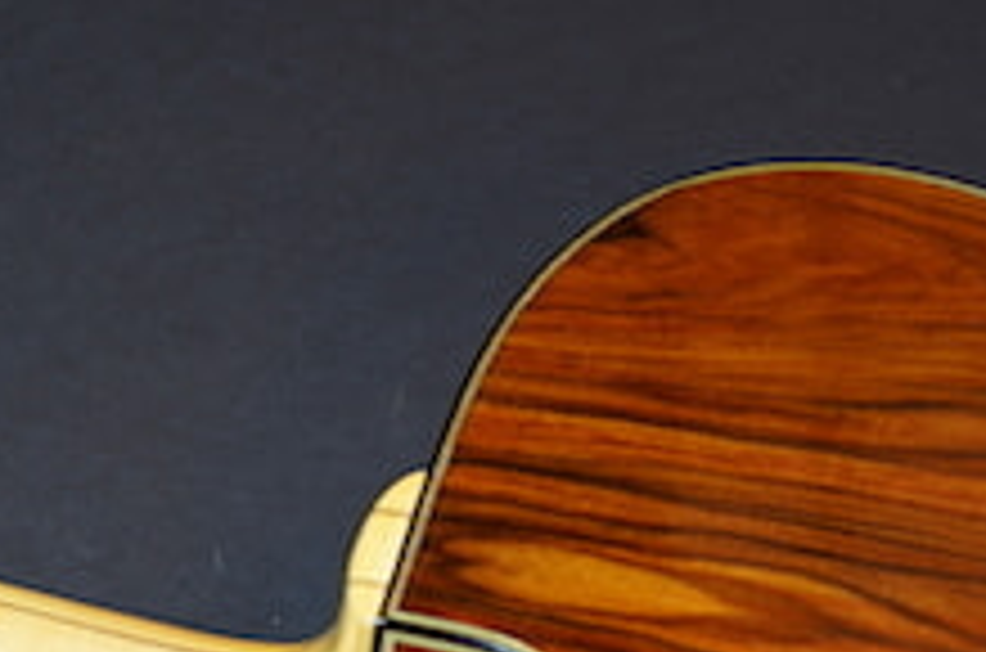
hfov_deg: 17.4
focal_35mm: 112
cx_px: -212
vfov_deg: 11.6
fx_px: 3061
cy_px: 996
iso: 100
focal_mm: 35
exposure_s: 1/2.5
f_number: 4
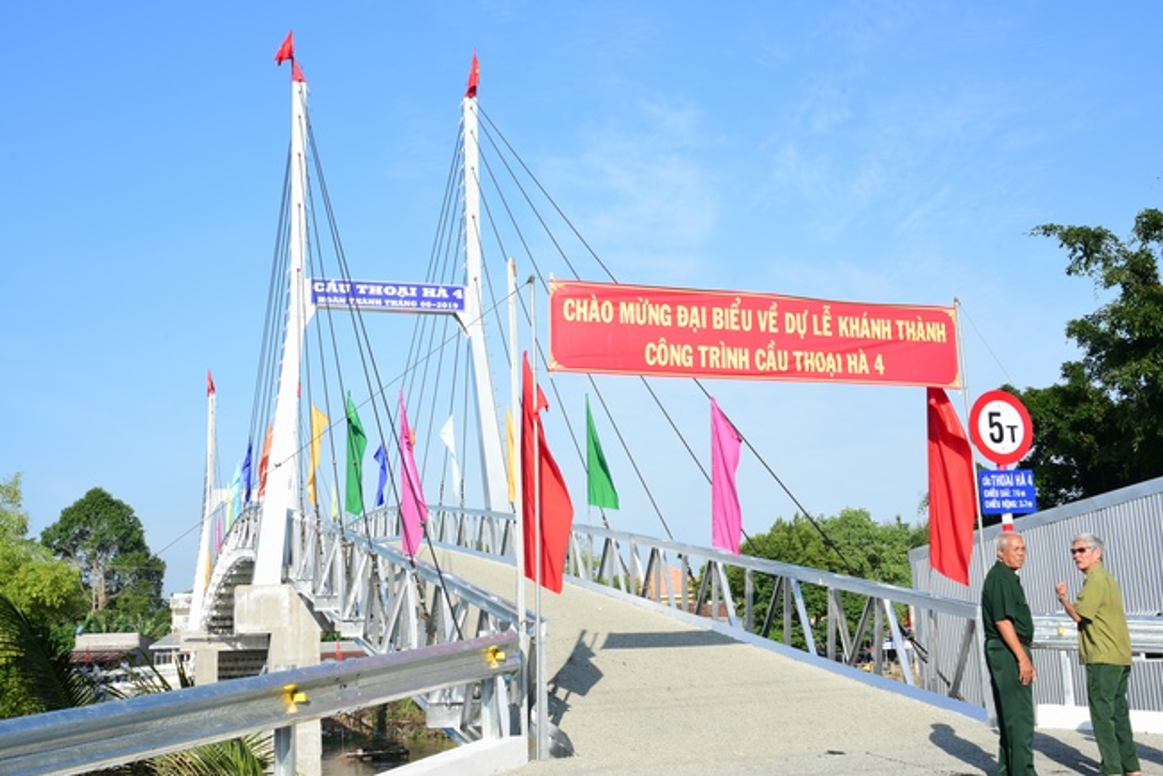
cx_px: 582
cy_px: 388
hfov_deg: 50.7
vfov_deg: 35.1
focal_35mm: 38
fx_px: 1228
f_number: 13
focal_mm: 38
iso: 200
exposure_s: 1/100
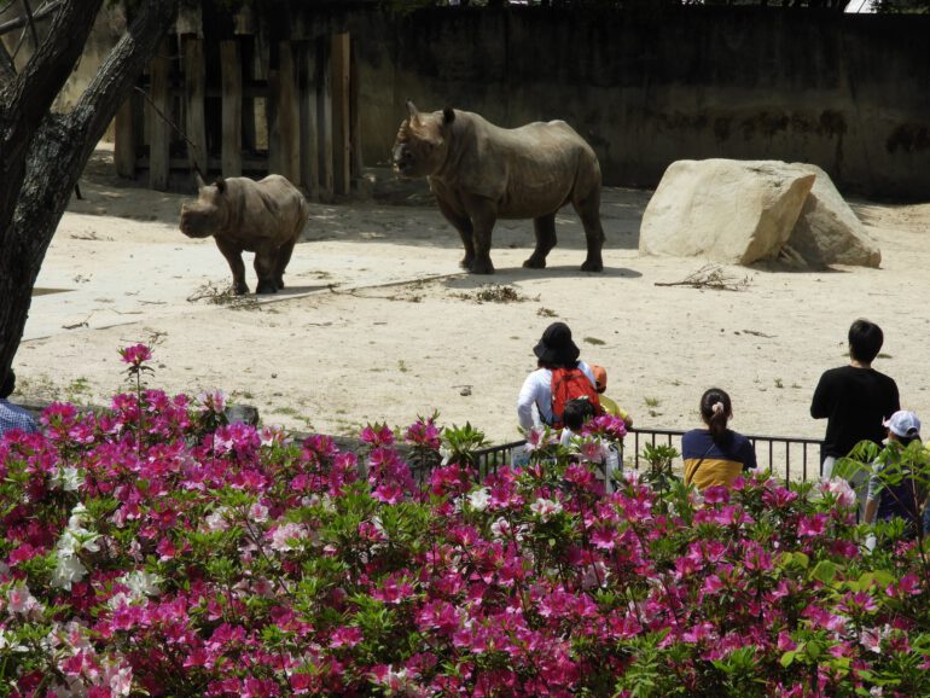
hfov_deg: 11.0
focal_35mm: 180
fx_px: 4837
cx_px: 465
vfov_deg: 8.3
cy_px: 349
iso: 100
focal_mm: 32.2
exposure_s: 1/800
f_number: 5.3
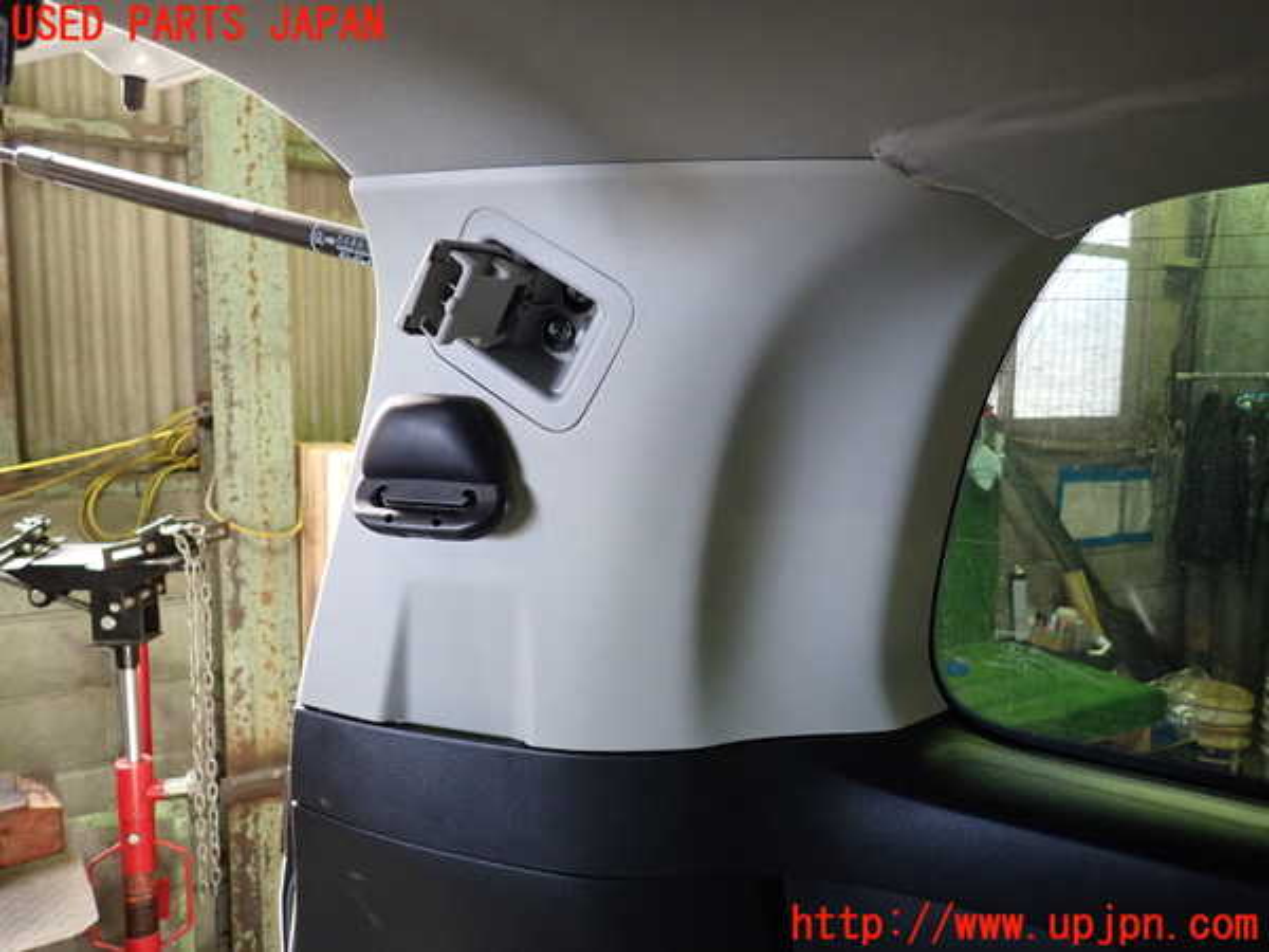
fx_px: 916
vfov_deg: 54.9
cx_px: 634
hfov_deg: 69.4
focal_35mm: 25
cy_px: 476
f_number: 2
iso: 320
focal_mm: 4.5
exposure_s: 1/30
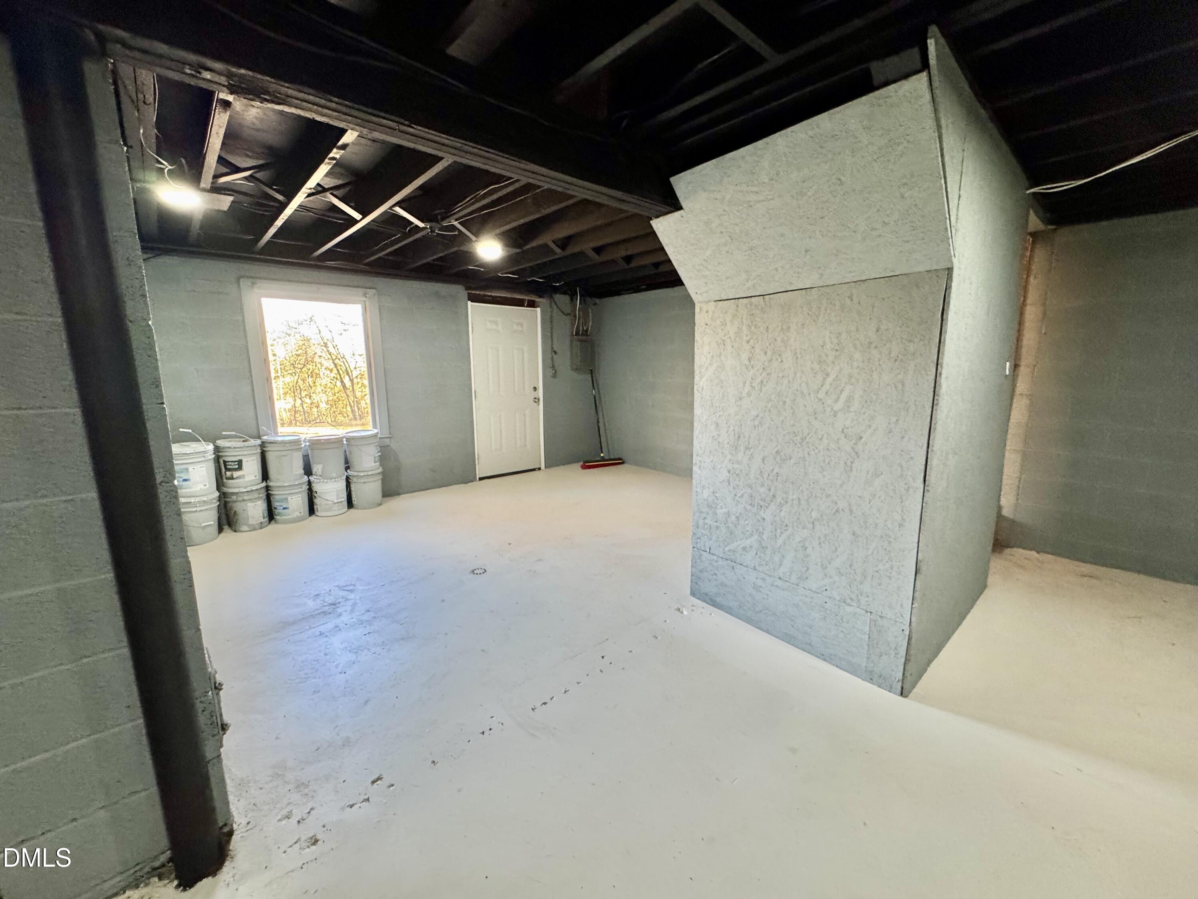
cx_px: 599
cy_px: 450
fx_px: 485
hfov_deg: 102.1
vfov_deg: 85.7
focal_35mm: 14
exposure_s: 1/60
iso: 400
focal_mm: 2.22
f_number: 2.2
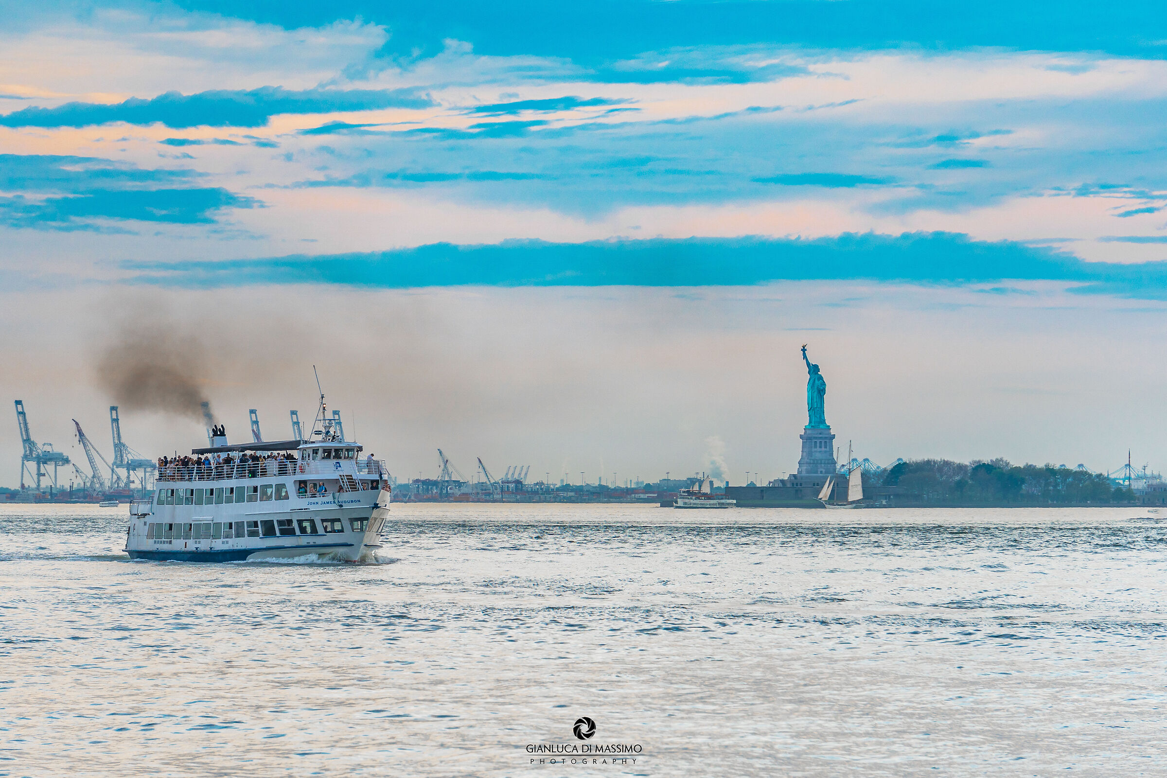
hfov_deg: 8.8
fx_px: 7585
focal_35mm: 234
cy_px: 389
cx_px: 584
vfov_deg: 5.9
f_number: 5.6
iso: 100
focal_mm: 156
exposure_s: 1/160
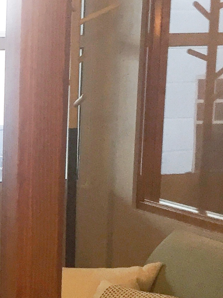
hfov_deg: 12.1
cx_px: -168
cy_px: 270
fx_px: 971
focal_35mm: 113
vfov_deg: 17.2
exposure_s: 1/40
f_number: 2.2
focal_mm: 4.15
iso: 32
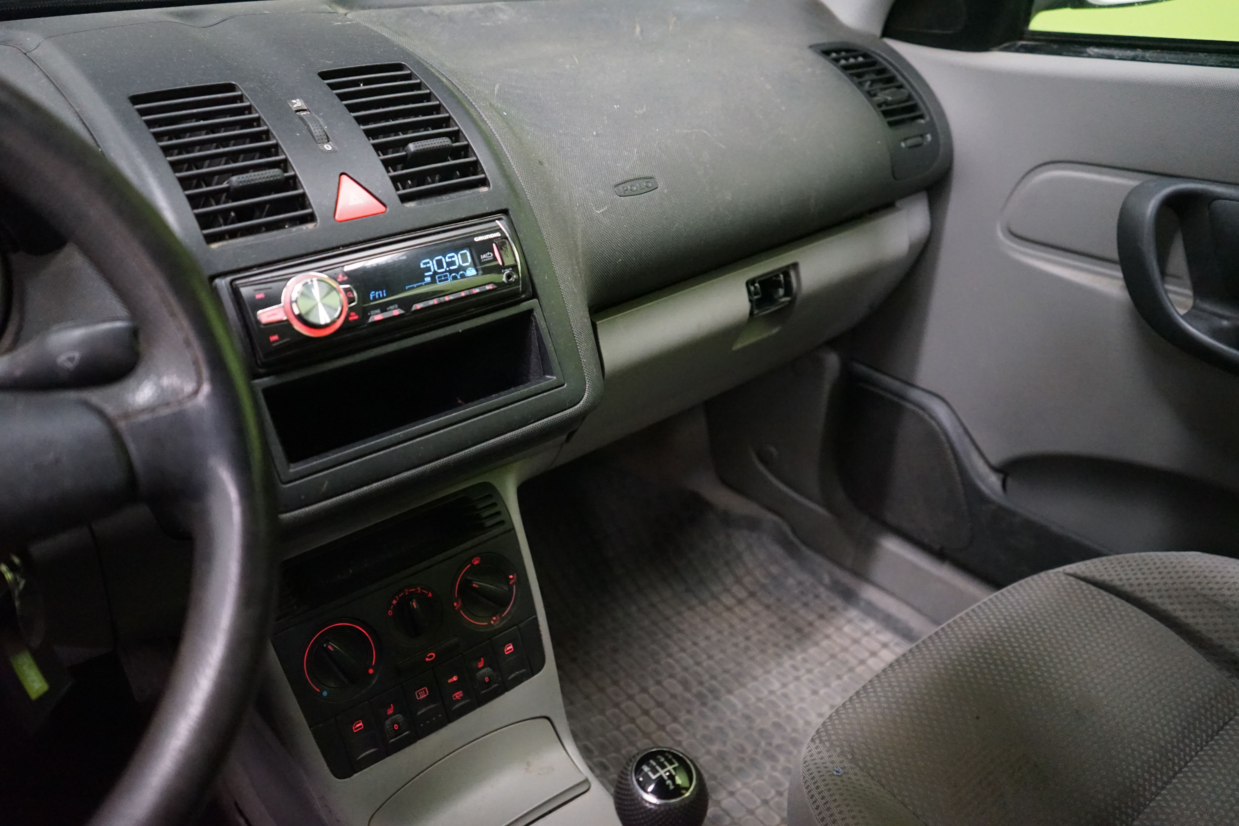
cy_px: 413
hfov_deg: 65.5
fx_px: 964
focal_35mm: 28
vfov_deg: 46.4
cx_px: 620
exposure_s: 1/60
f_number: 3.5
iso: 6400
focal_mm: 28
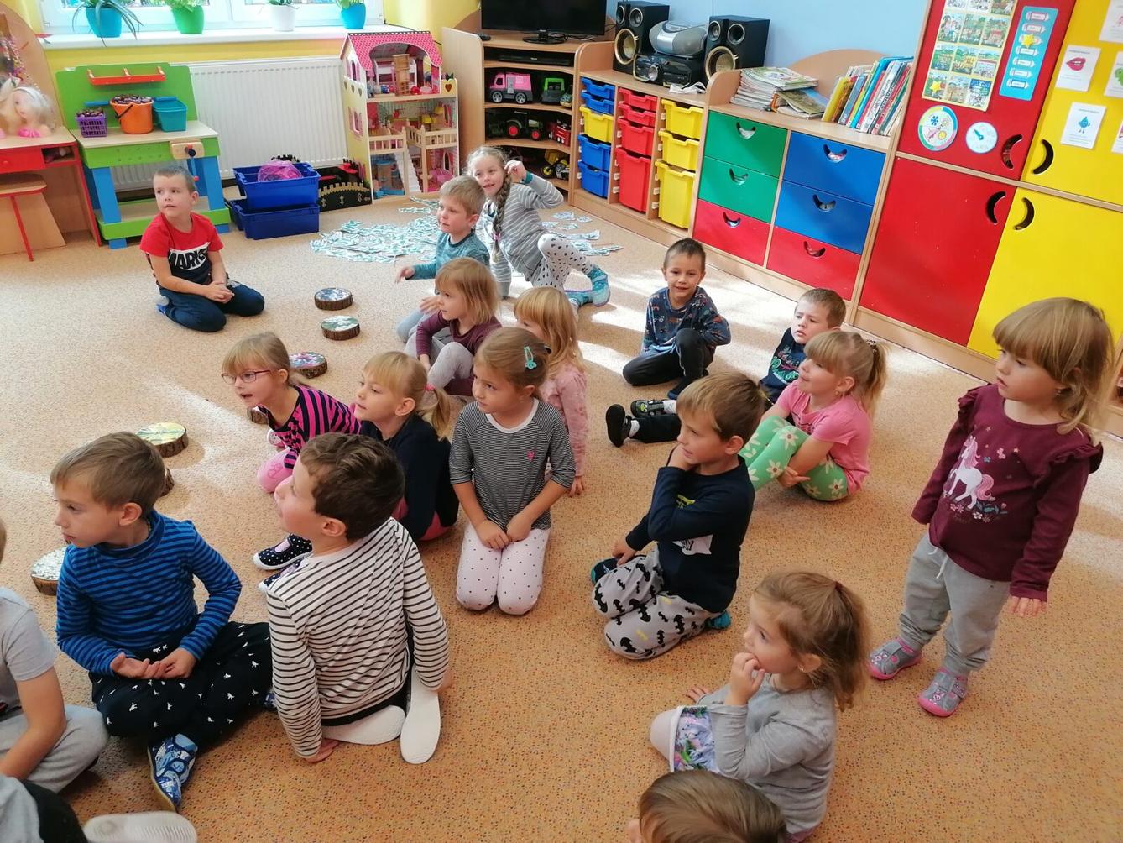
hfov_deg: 65.3
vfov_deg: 51.4
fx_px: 876
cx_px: 562
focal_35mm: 27
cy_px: 422
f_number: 1.8
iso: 160
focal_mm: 4.75
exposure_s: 1/100
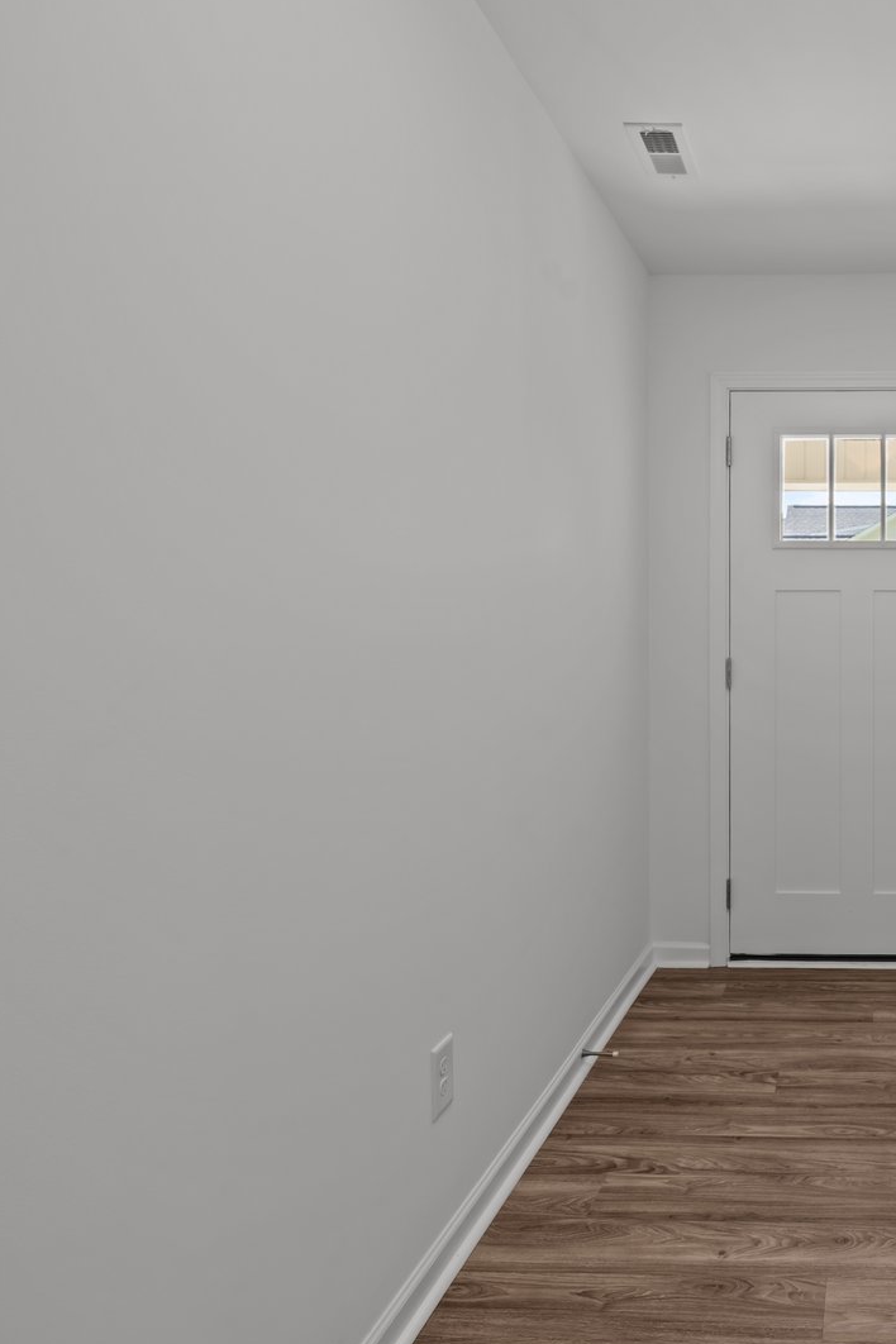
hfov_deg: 42.6
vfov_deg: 67.4
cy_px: 642
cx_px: 856
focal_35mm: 27
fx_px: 1008
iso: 100
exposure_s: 1/2
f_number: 9
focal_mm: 14
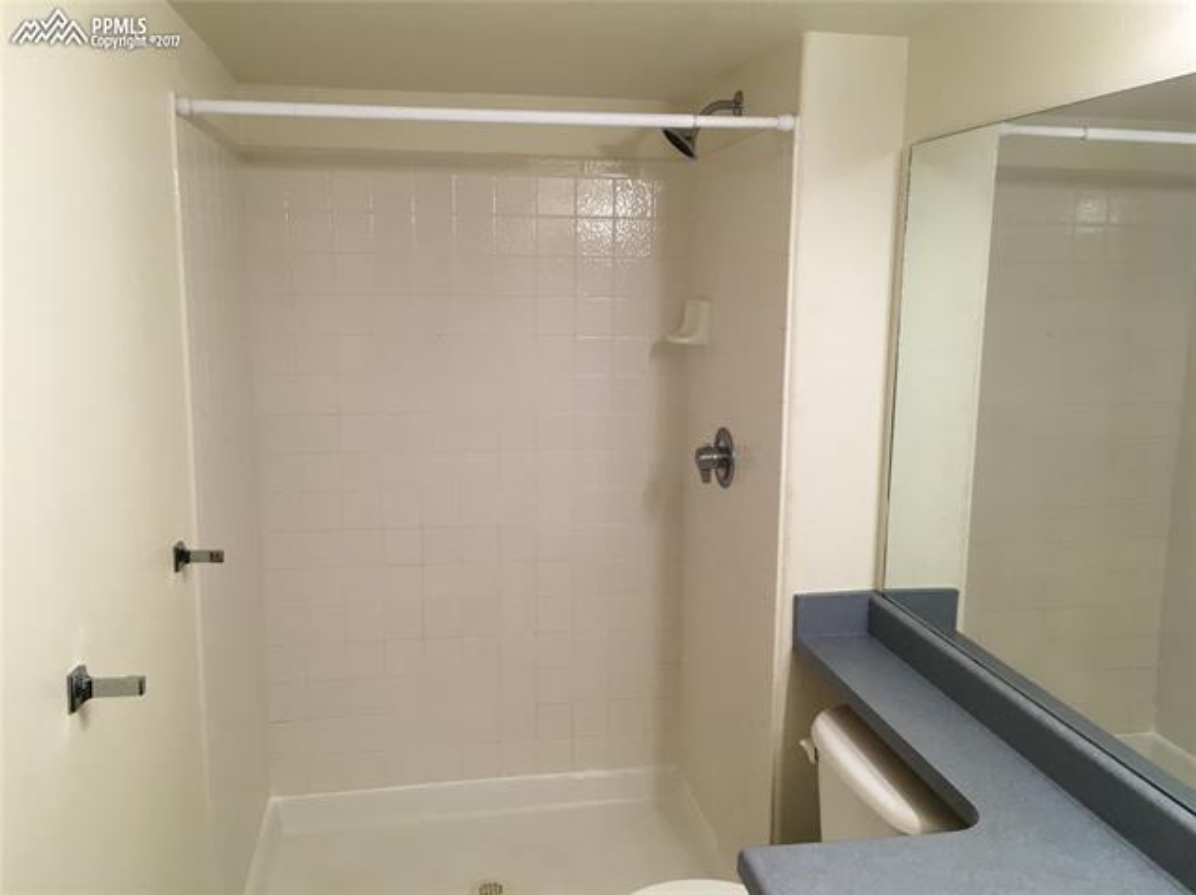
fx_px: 1001
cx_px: 598
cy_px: 448
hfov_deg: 61.7
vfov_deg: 48.2
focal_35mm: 29
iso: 25
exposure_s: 1/30
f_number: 2.2
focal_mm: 4.15
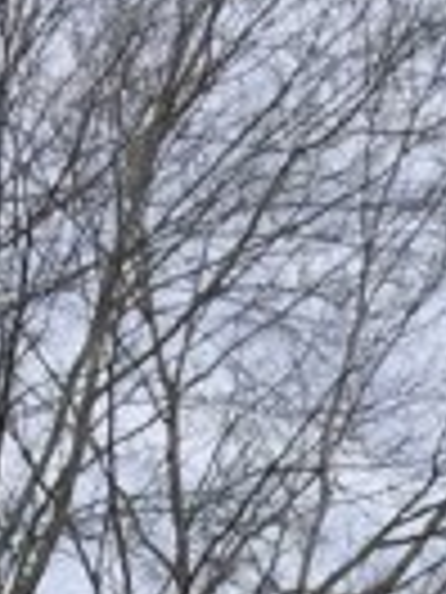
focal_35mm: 169
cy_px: 1660
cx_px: 919
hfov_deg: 8.3
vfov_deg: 9.6
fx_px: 2903
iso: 32
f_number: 2.2
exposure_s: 1/1522
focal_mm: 4.15
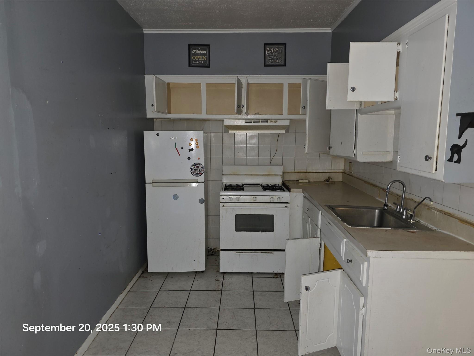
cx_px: 237
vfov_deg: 58.9
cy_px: 178
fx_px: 315
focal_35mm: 23
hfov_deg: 73.9
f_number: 1.7
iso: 125
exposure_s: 1/13.9
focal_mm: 6.3
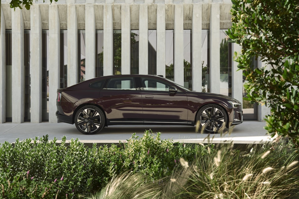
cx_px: 150
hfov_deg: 38.2
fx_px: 432
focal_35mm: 52
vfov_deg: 26.0
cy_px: 100
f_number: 4
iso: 50
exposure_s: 1/50
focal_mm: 52
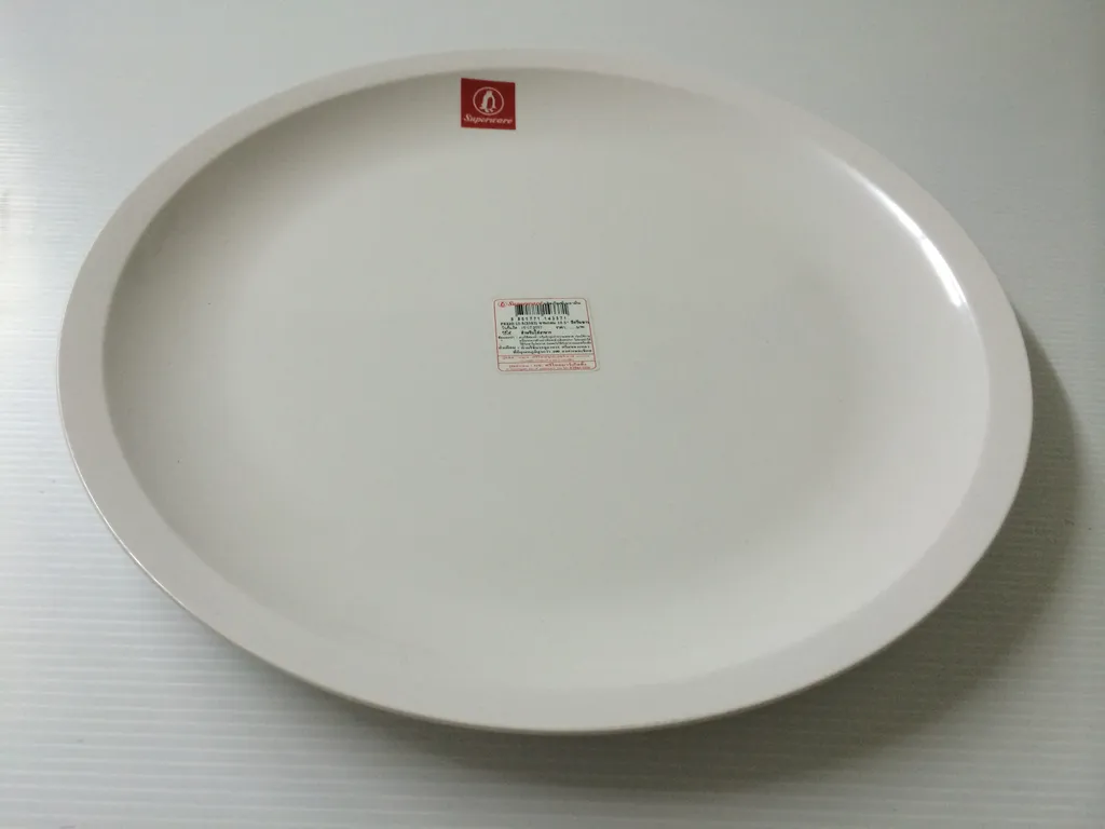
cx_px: 552
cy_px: 414
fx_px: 958
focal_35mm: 30
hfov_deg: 60.0
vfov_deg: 46.8
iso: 80
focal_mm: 4.12
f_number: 2.2
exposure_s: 1/33
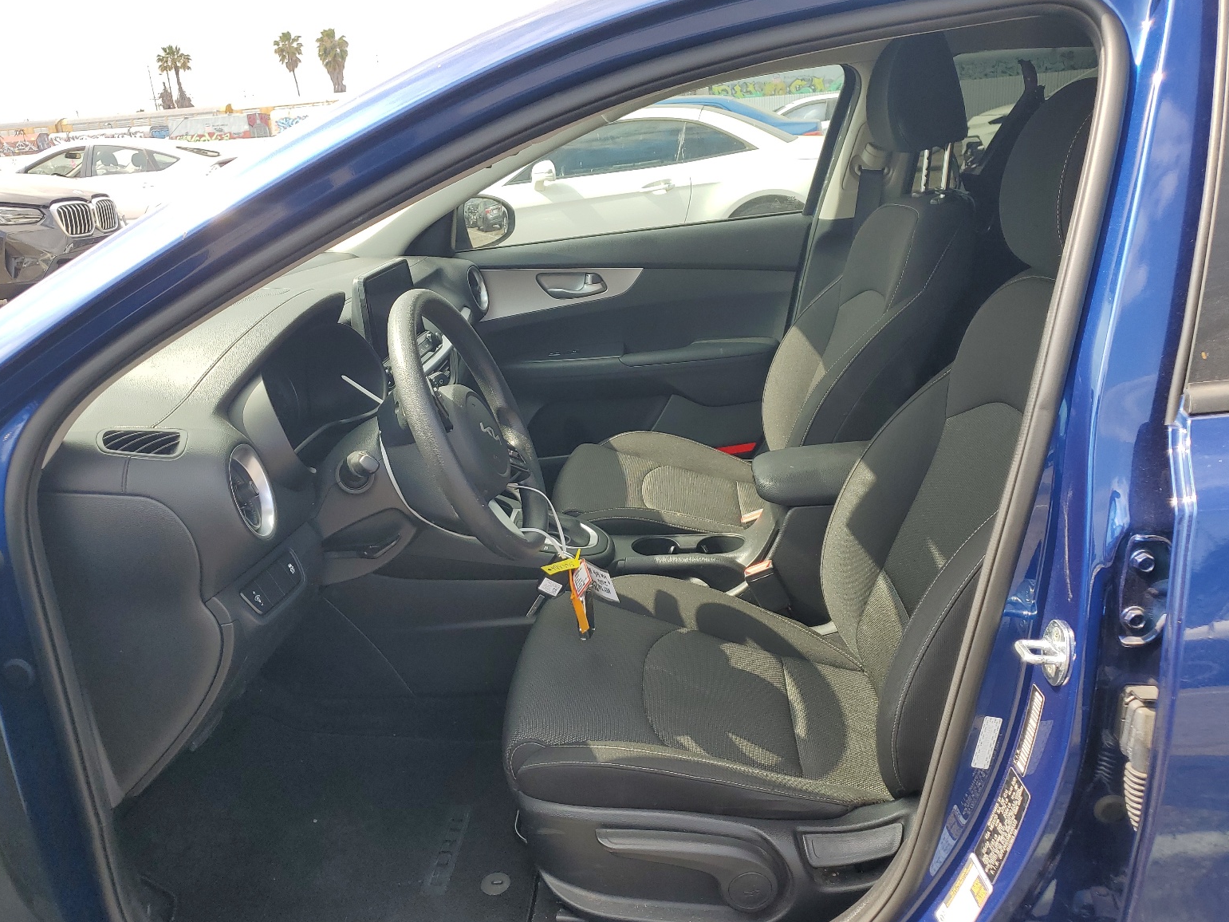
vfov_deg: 51.4
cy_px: 476
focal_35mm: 27
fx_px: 959
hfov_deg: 65.3
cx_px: 596
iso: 50
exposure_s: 1/714
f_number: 1.5
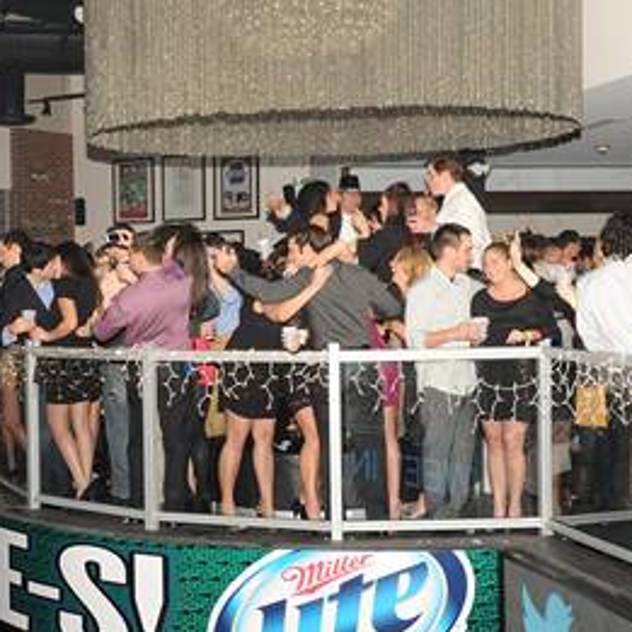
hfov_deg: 25.3
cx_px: 230
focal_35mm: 68
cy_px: 324
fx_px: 1405
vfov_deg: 25.4
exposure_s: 1/180
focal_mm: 38
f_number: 5.6
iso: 3200
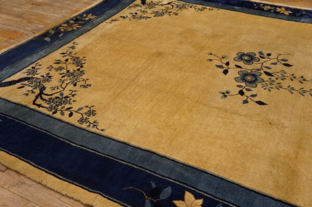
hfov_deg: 53.2
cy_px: 104
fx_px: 312
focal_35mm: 36
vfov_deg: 36.8
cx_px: 156
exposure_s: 1/60
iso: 640
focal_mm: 24
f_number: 4
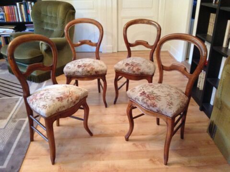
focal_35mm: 35
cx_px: 115
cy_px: 86
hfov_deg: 52.7
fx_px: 232
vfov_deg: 40.6
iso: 320
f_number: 2.4
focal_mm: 4.28
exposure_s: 1/15
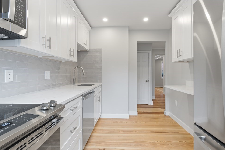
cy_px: 77
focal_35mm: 17
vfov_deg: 70.4
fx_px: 106
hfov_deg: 93.2
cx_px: 118
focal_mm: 16
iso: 320
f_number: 11
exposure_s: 1.3
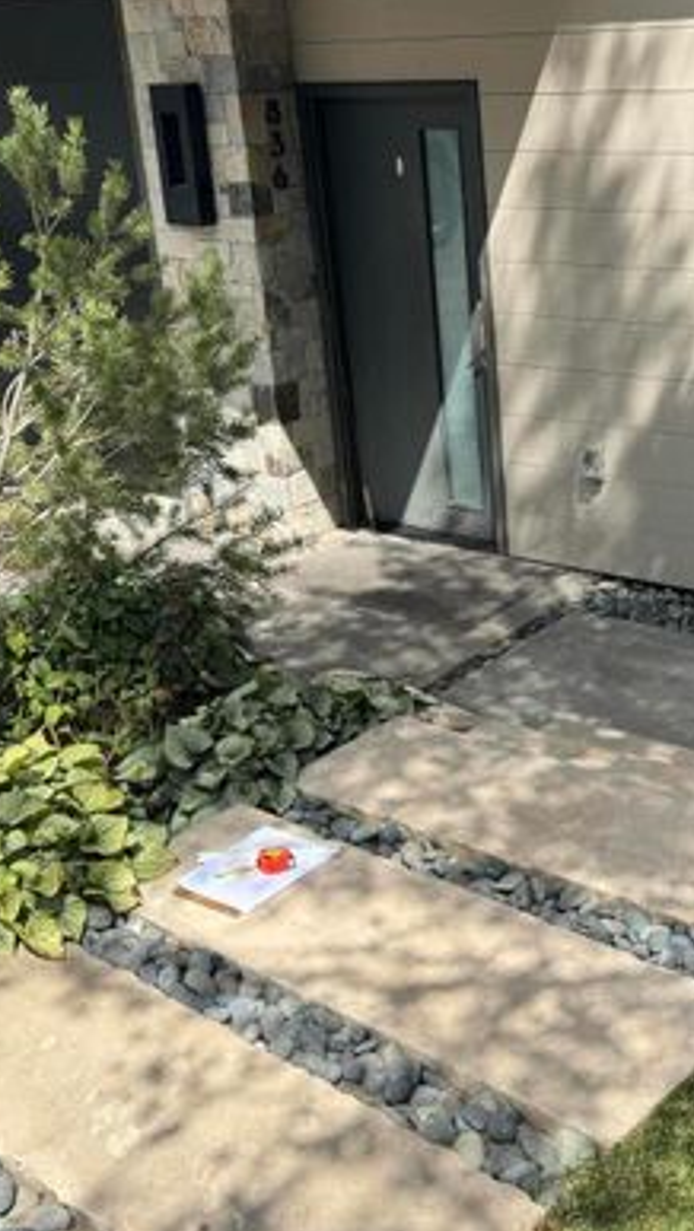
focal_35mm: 45
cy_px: 485
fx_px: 1471
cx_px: 592
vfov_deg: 45.2
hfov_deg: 25.9
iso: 80
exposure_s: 1/2506
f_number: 1.78
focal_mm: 6.76
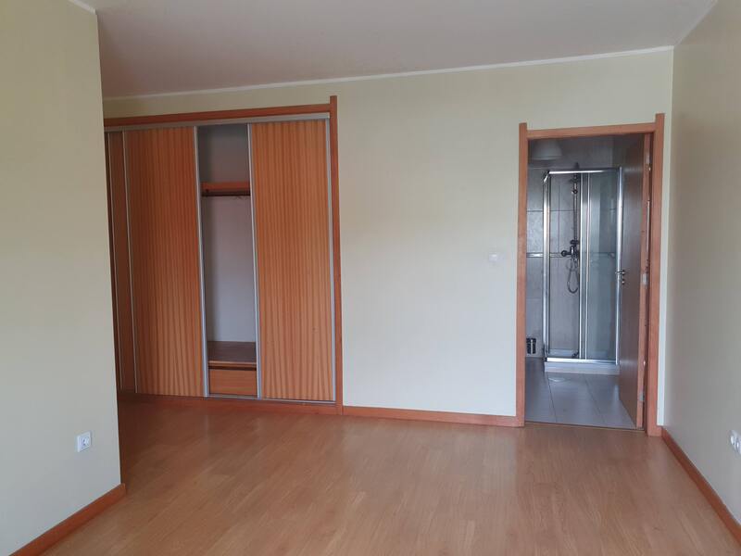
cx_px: 370
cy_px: 278
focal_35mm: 26
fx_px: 557
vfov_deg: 53.1
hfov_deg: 67.3
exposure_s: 1/50
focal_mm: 4.32
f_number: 2.4
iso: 80
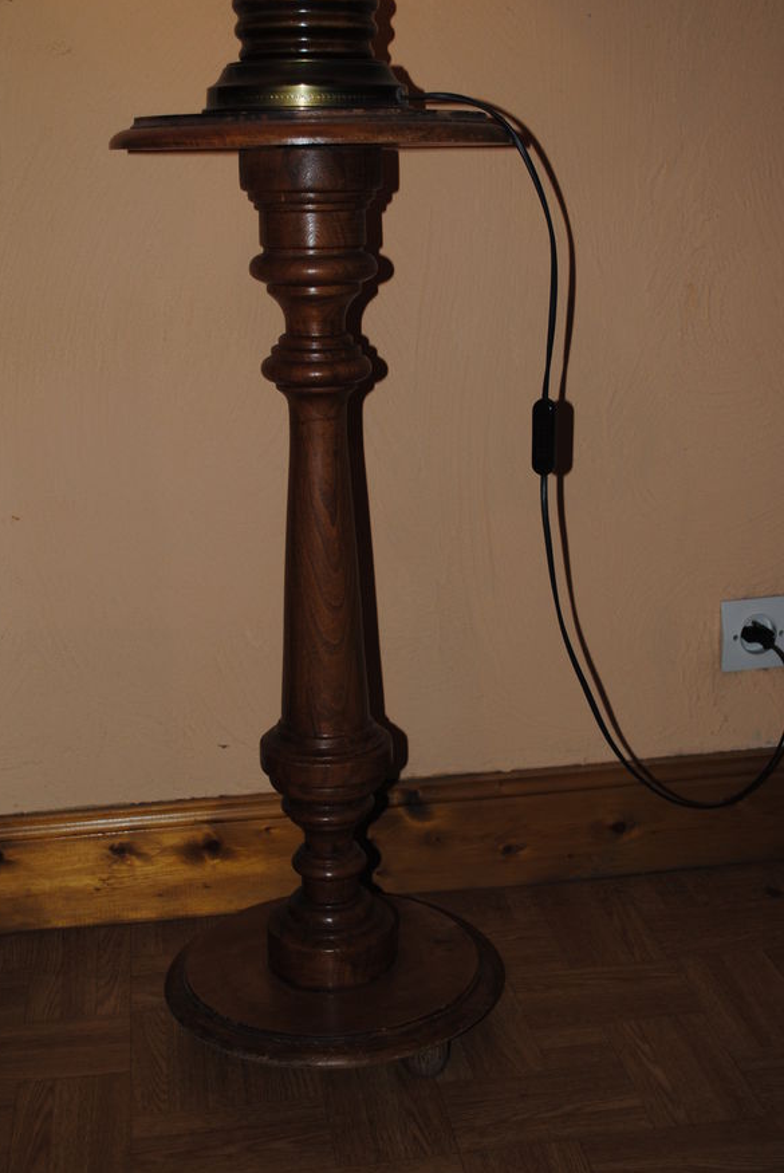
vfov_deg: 41.1
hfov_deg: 28.1
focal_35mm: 48
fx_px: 1565
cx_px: 385
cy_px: 548
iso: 200
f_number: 4.5
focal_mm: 28
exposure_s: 1/60
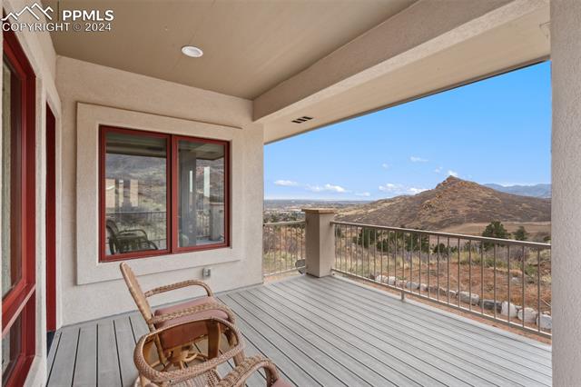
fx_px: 258
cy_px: 194
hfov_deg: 96.8
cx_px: 290
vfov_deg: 73.7
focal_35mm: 16
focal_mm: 16
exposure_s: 1/20
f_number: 11
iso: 125
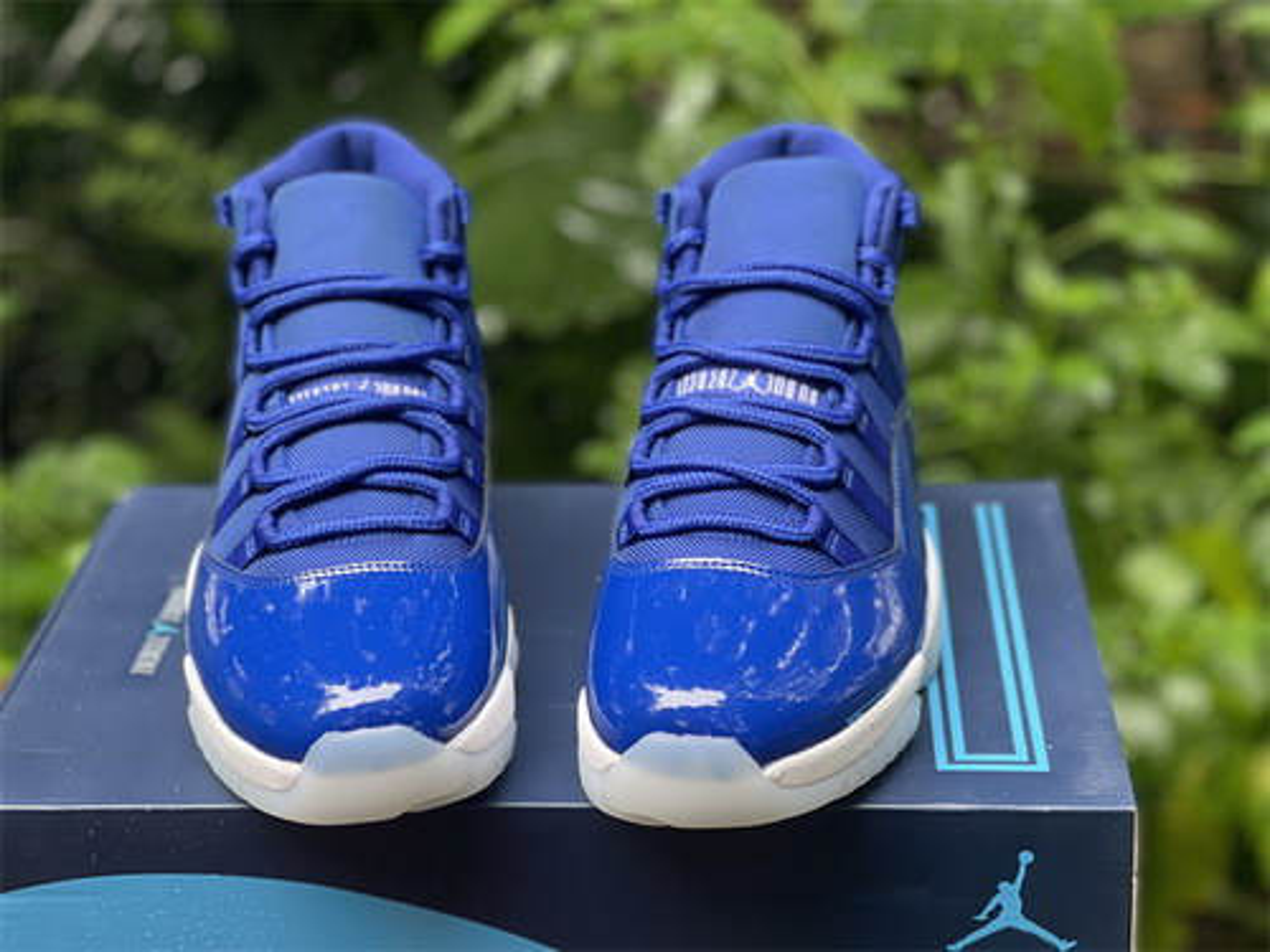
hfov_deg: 30.3
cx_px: 635
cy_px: 476
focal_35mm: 64
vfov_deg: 22.9
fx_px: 2348
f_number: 2.2
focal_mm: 7.5
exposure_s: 1/115
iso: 250
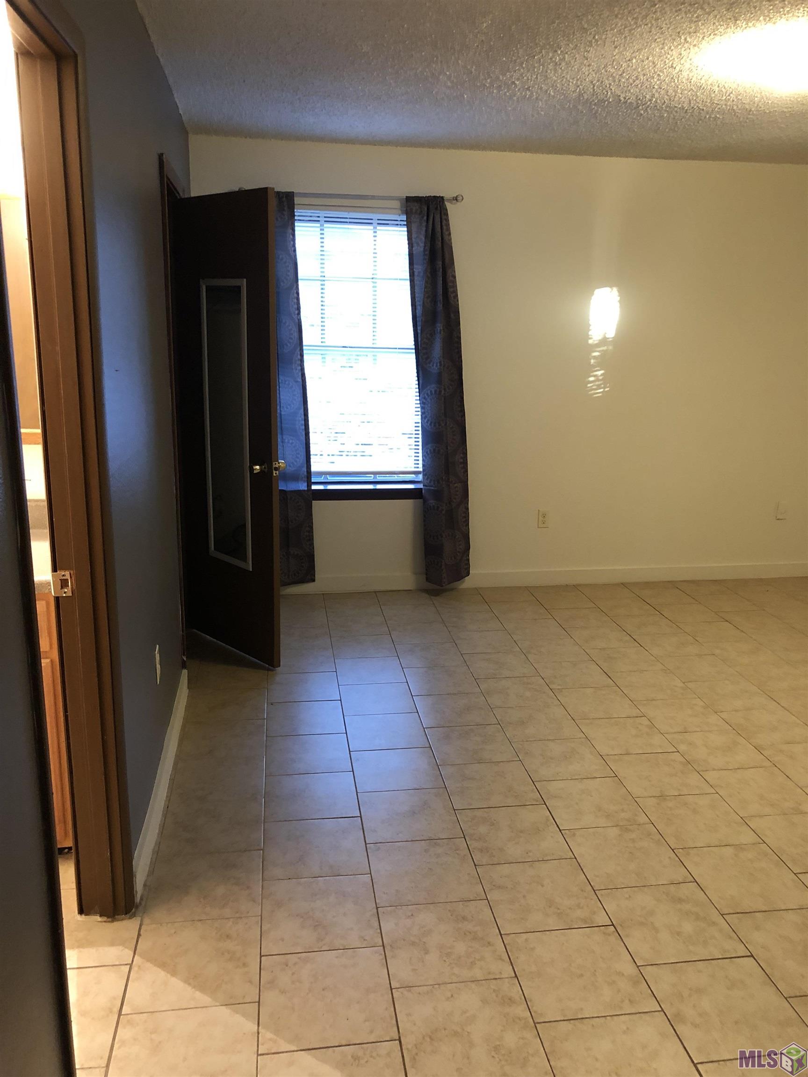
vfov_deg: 63.4
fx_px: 871
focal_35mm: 28
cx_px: 404
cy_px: 538
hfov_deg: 49.7
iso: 64
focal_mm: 3.99
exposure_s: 1/15
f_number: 1.8
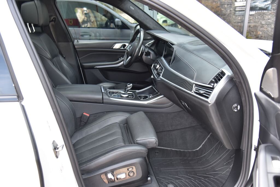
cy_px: 94
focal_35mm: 32
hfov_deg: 58.7
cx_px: 140
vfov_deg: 41.2
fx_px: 249
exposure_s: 1/200
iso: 500
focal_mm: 32
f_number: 4.5
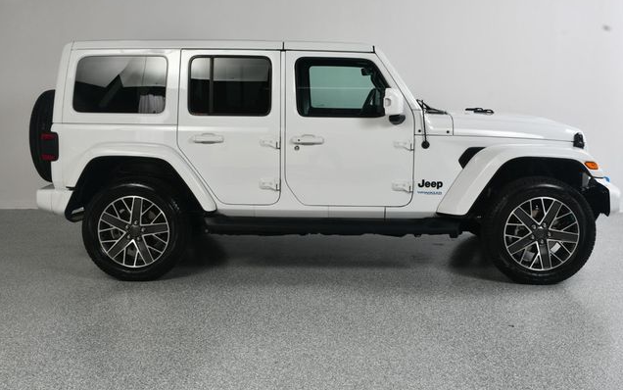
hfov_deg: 48.2
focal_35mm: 41
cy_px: 183
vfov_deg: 31.3
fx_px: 696
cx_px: 312
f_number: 13
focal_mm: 27
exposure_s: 1/160
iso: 100
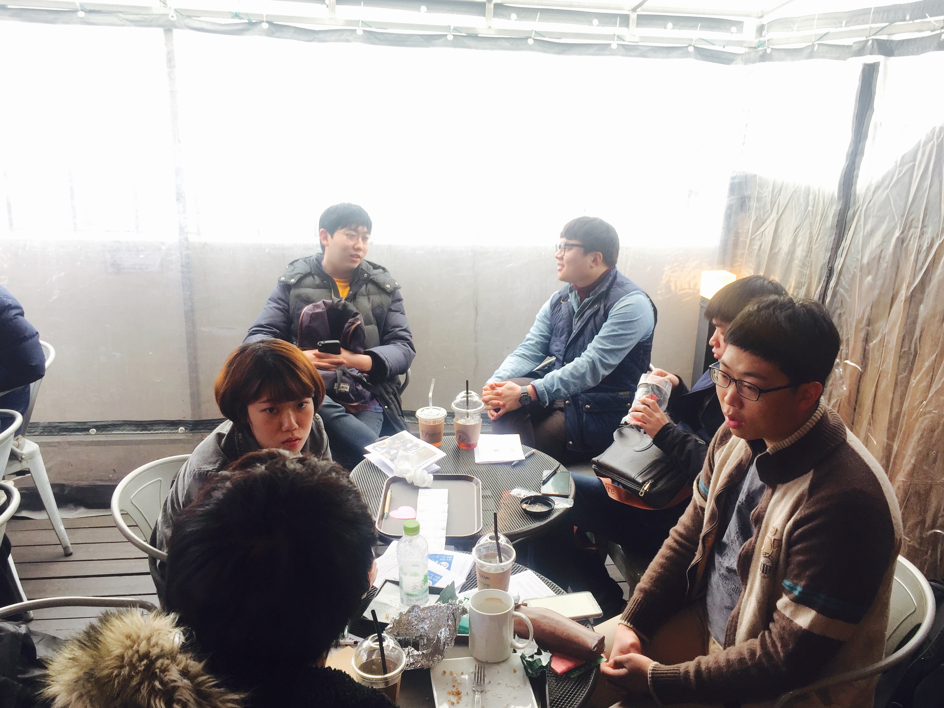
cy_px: 356
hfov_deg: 60.0
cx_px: 480
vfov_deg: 46.8
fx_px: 818
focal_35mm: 30
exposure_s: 1/60
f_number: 2.2
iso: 32
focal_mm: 4.15
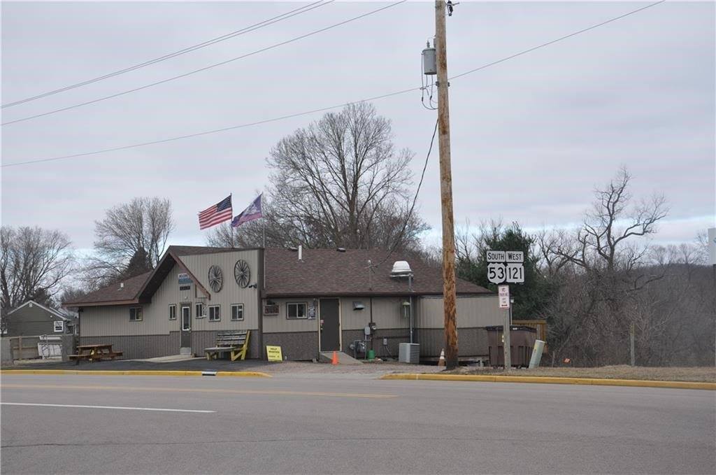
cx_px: 358
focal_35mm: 72
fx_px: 1430
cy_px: 238
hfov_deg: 28.1
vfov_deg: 18.9
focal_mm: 48
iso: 200
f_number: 8
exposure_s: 1/250
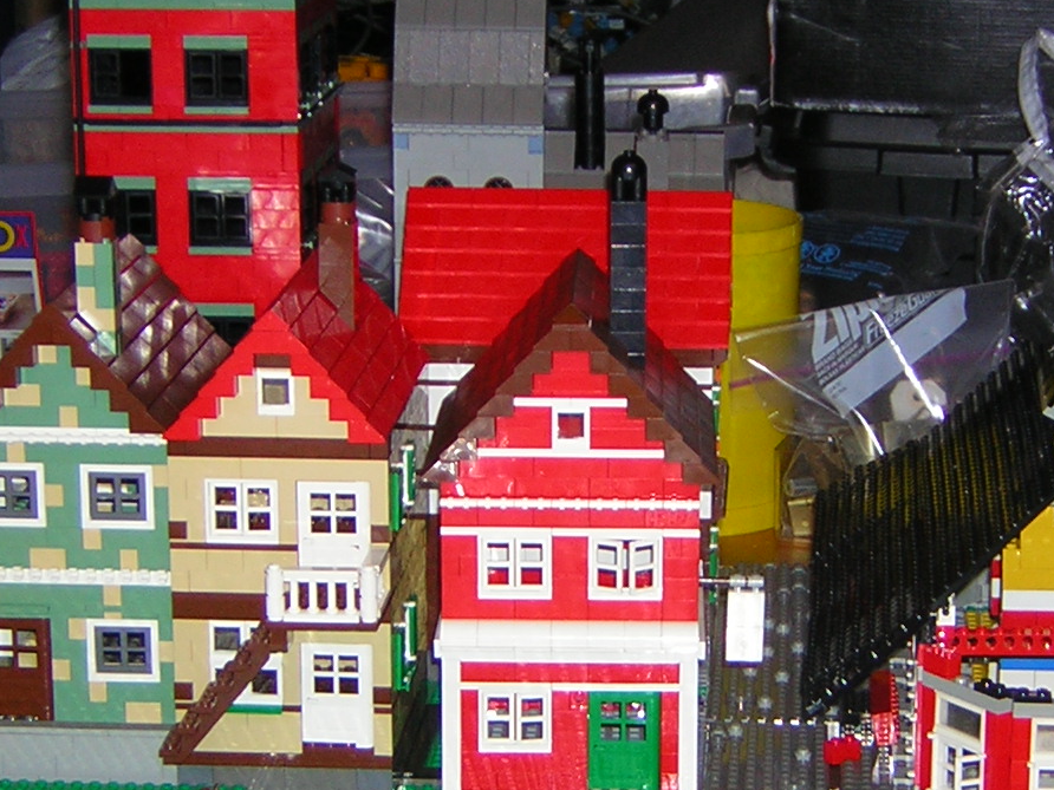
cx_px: 747
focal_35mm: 104
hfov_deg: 18.8
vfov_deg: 14.2
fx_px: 3167
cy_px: 429
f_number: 3.3
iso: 50
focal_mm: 7.6
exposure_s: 1/60.1
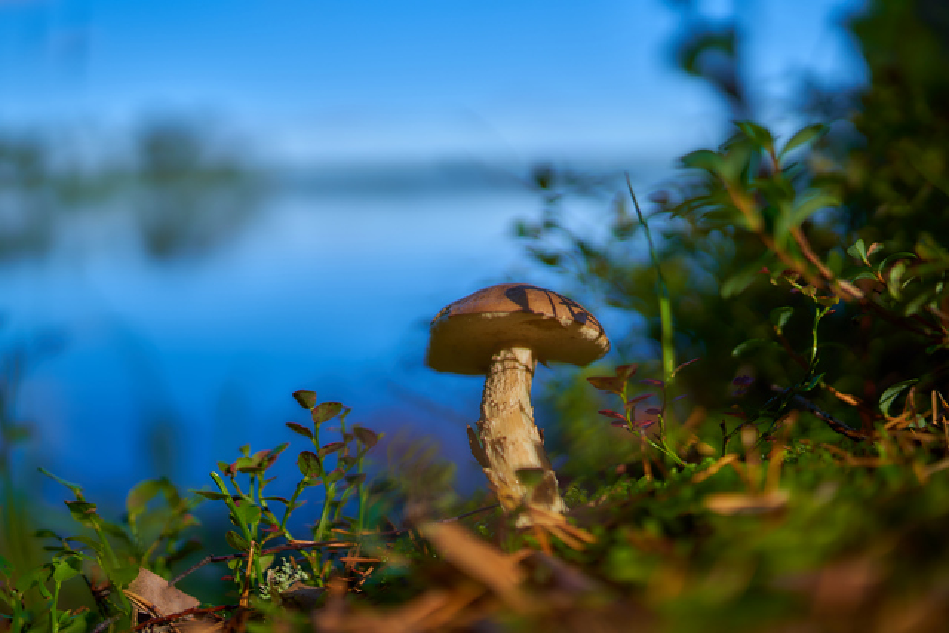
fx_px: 923
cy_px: 316
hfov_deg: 54.4
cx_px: 474
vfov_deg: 37.9
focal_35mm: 35
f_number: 1.2
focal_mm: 35
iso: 50
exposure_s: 1/5000
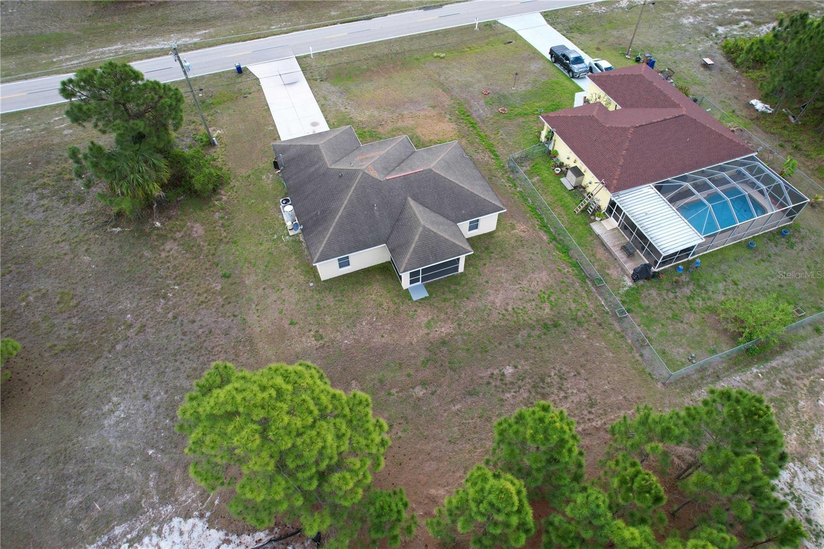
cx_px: 412
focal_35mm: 22
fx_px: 503
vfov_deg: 57.2
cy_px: 274
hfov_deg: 78.6
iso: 100
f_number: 2.8
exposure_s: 1/640
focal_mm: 8.38
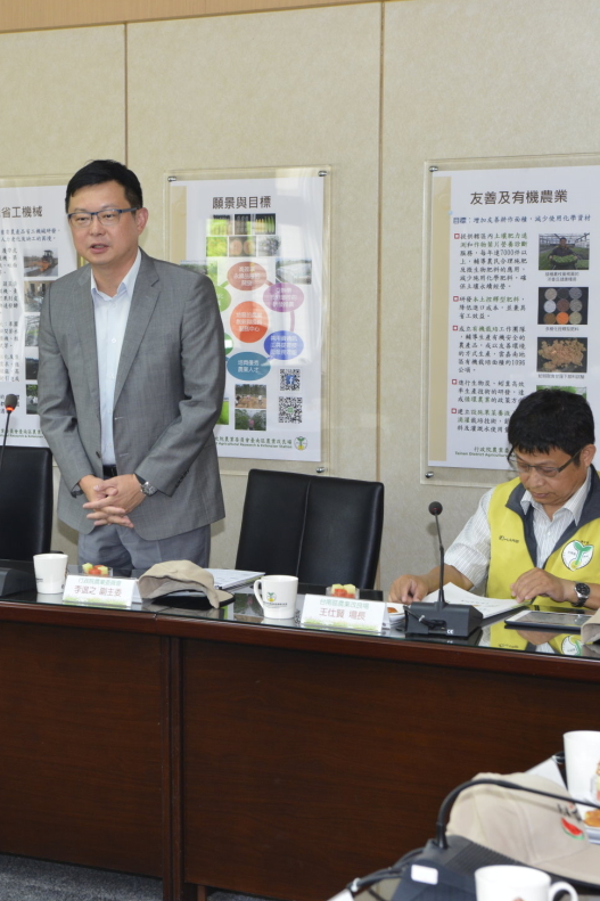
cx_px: 71
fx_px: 2126
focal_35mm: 85
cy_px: 448
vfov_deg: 23.9
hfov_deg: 15.9
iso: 1600
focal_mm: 56
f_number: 7.1
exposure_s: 1/60
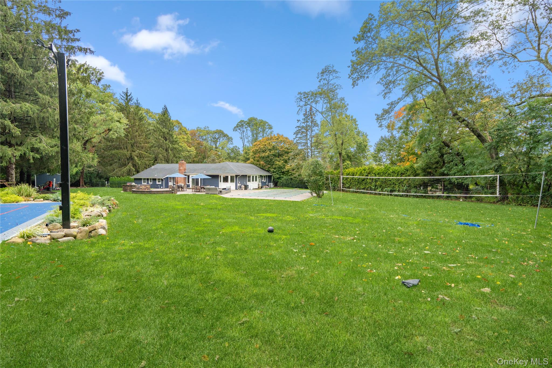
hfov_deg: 96.7
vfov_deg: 73.7
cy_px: 184
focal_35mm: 16
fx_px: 245
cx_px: 276
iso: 400
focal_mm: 16
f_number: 6.3
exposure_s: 1/200
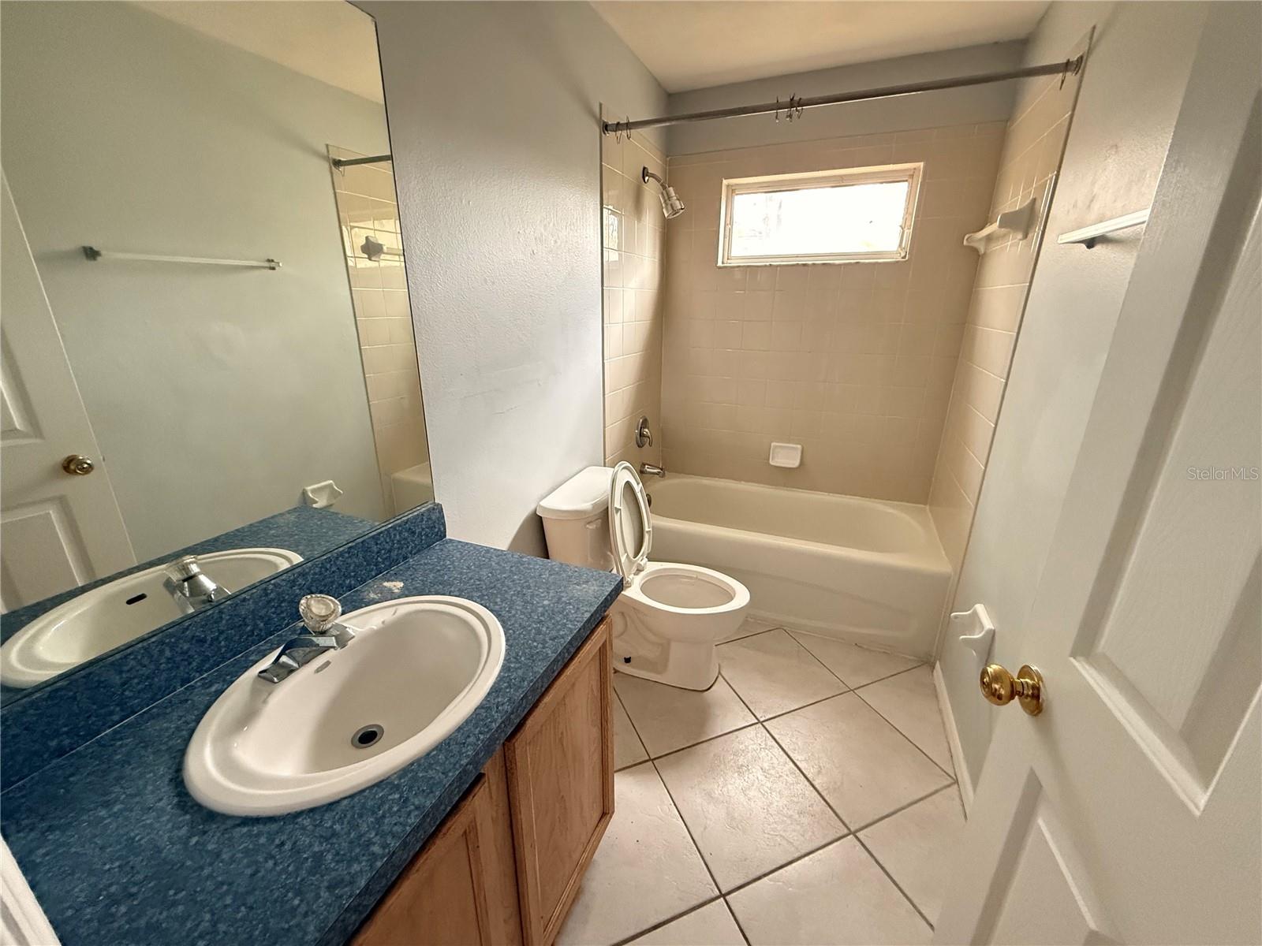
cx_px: 631
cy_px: 473
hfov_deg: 102.1
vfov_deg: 85.7
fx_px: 510
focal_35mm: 14
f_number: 2.2
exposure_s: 1/60
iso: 800
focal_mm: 2.22
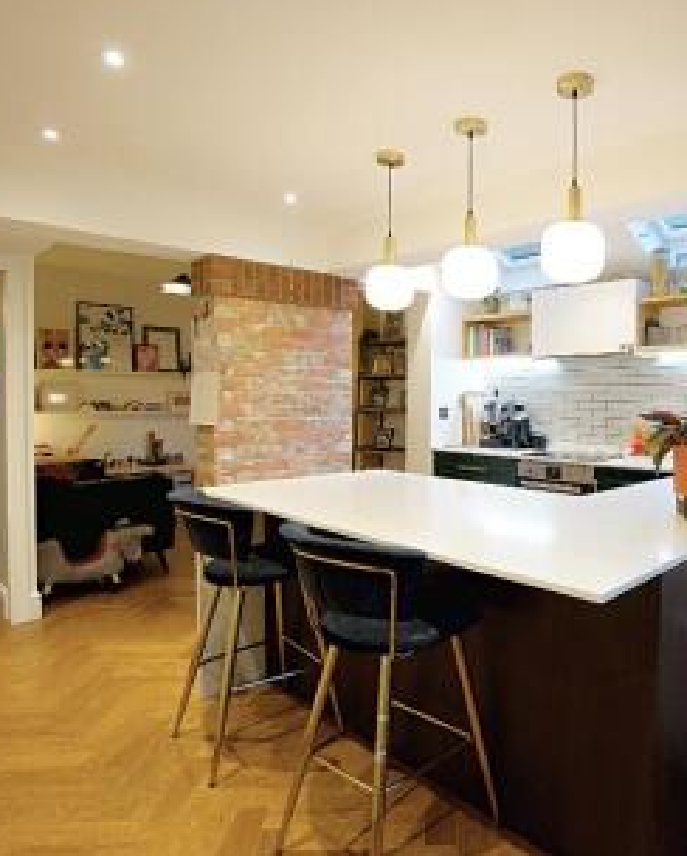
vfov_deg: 74.9
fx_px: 558
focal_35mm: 22
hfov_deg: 60.3
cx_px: 501
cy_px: 413
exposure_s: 1/160
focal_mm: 10
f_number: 4
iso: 1000
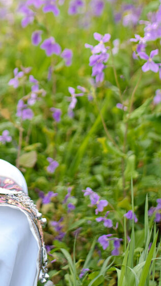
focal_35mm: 167
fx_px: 1267
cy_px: -8
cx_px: -72
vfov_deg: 12.7
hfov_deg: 7.2
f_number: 1.4
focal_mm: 50
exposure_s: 1/640
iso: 100
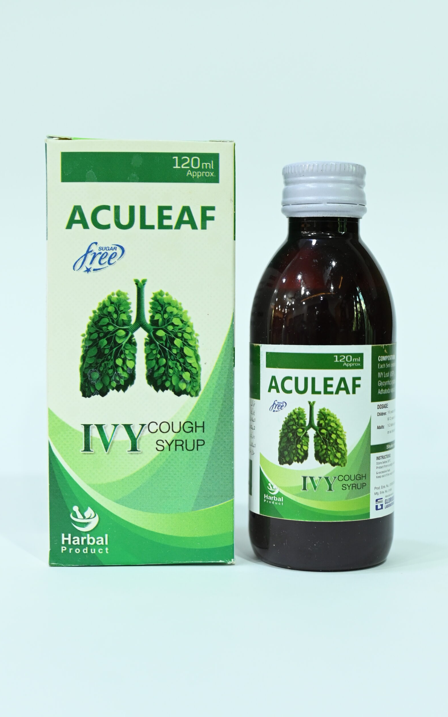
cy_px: 358
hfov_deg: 24.0
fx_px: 1055
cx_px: 223
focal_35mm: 54
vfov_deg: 37.5
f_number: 4
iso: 1250
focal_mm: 35
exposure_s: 1/60
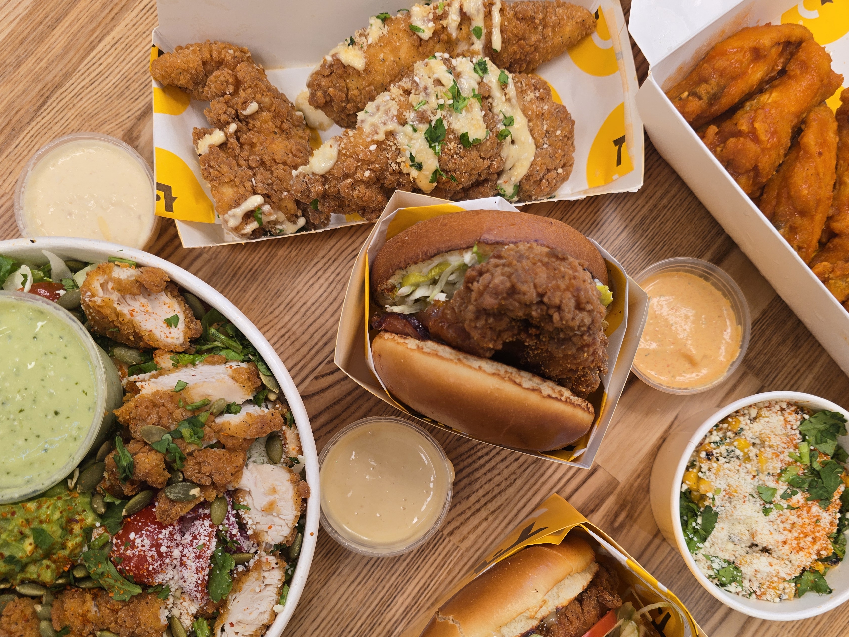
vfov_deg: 51.2
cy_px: 368
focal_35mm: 27
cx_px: 444
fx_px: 662
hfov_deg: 65.3
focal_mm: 6.3
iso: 40
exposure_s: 1/60
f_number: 1.7
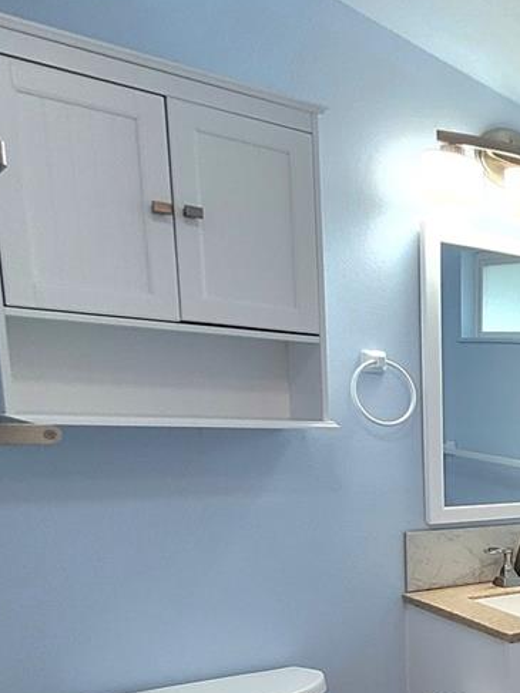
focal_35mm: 41
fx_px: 822
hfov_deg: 27.3
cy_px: 576
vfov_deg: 43.2
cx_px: 729
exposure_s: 1/60.2
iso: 160
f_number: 2.2
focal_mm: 1.74
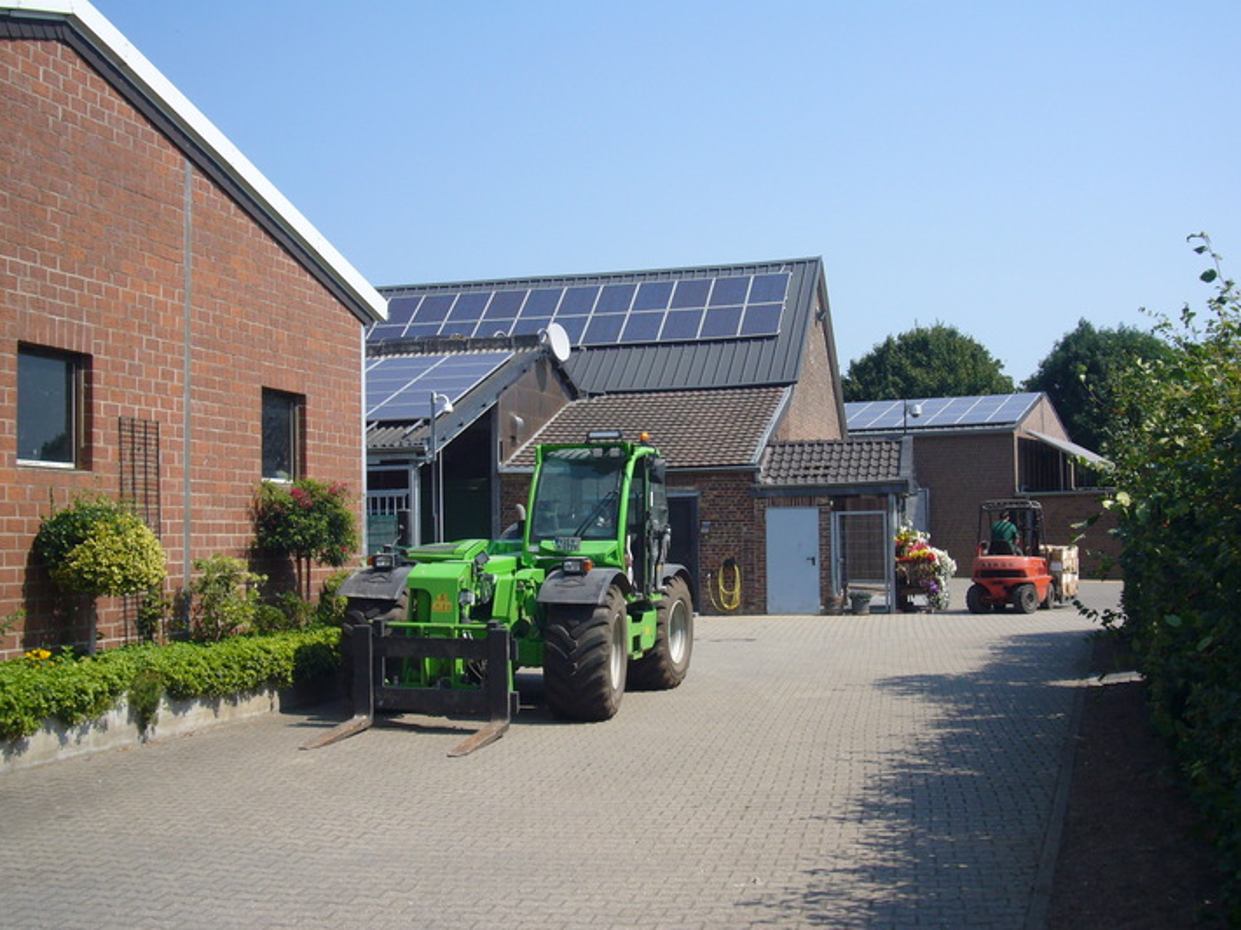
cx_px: 627
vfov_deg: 33.6
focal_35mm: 43
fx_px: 1541
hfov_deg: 43.9
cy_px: 459
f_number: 7.1
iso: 80
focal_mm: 6.9
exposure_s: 1/250
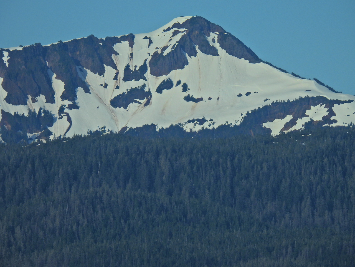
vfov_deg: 1.9
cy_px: 134
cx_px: 178
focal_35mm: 800
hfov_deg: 2.5
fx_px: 8204
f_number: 5.6
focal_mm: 143
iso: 100
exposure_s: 1/1000
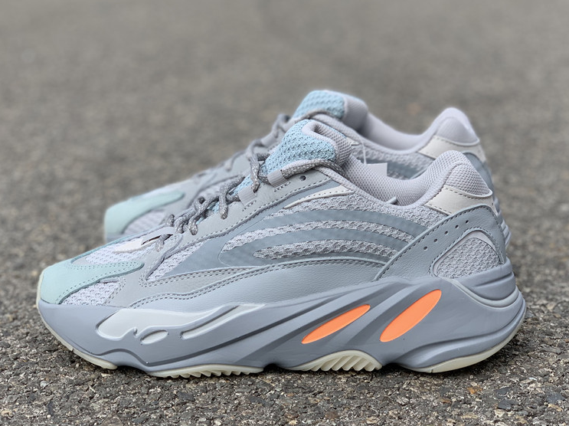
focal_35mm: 56
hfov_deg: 34.4
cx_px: 280
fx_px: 920
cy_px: 221
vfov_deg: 26.1
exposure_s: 1/1020
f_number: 2.4
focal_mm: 6
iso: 16
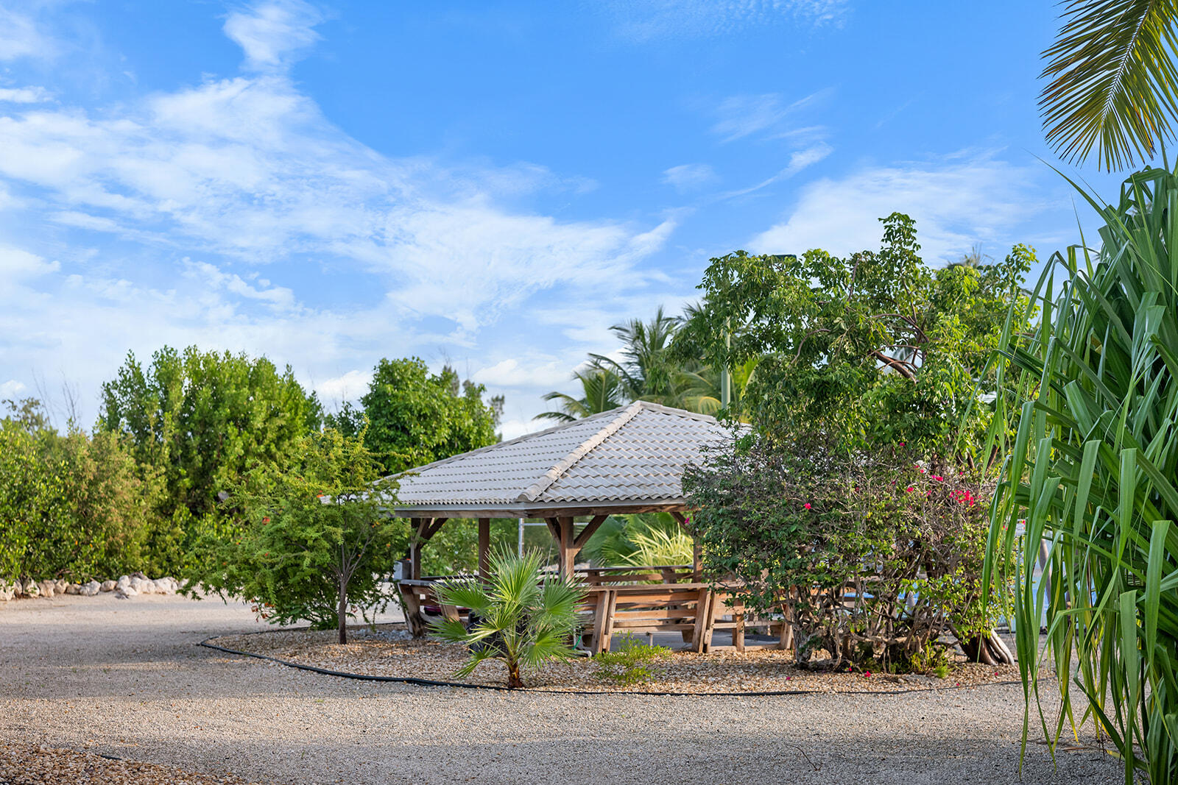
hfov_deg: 39.6
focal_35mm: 50
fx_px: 1636
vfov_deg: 27.0
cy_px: 392
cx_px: 589
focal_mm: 50
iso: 800
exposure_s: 1/4000
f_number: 2.8
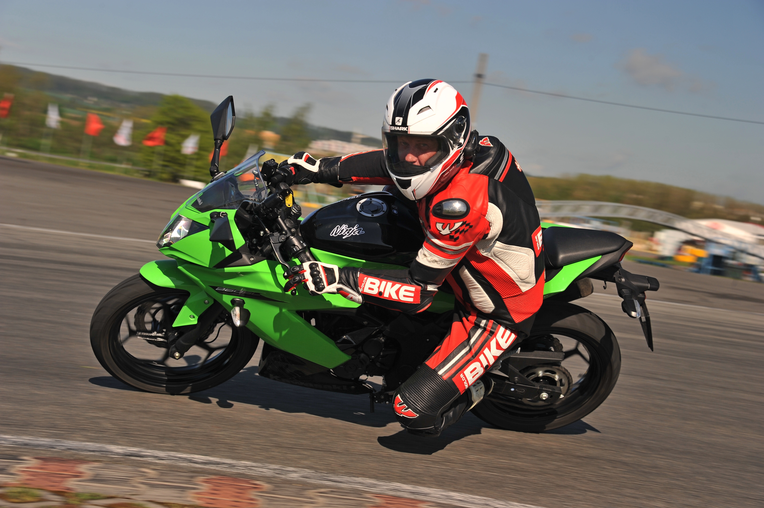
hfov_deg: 28.9
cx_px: 382
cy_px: 254
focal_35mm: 70
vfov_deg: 19.4
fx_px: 1485
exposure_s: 1/320
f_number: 10
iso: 200
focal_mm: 70
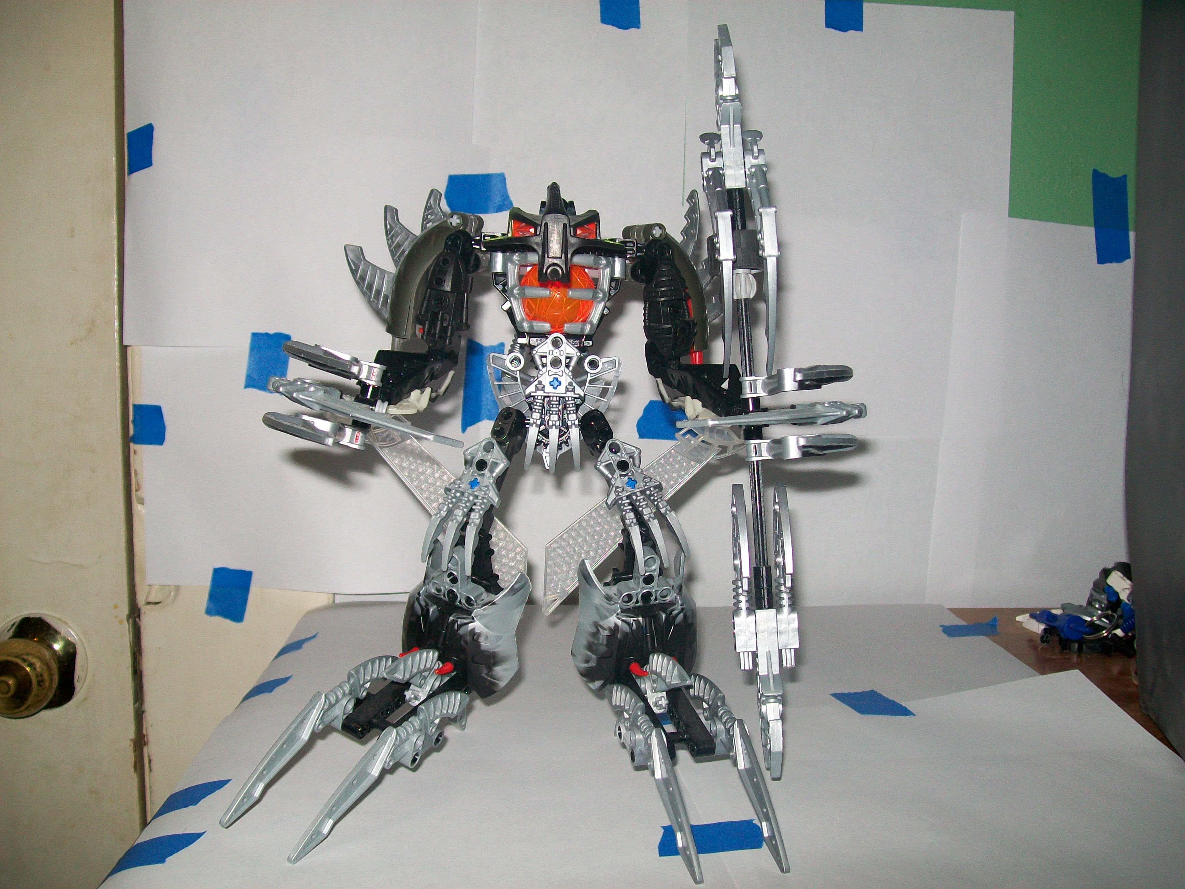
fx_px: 1232
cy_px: 444
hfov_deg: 51.4
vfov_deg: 39.7
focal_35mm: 36
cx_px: 592
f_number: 2.7
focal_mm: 6
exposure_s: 1/125
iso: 64
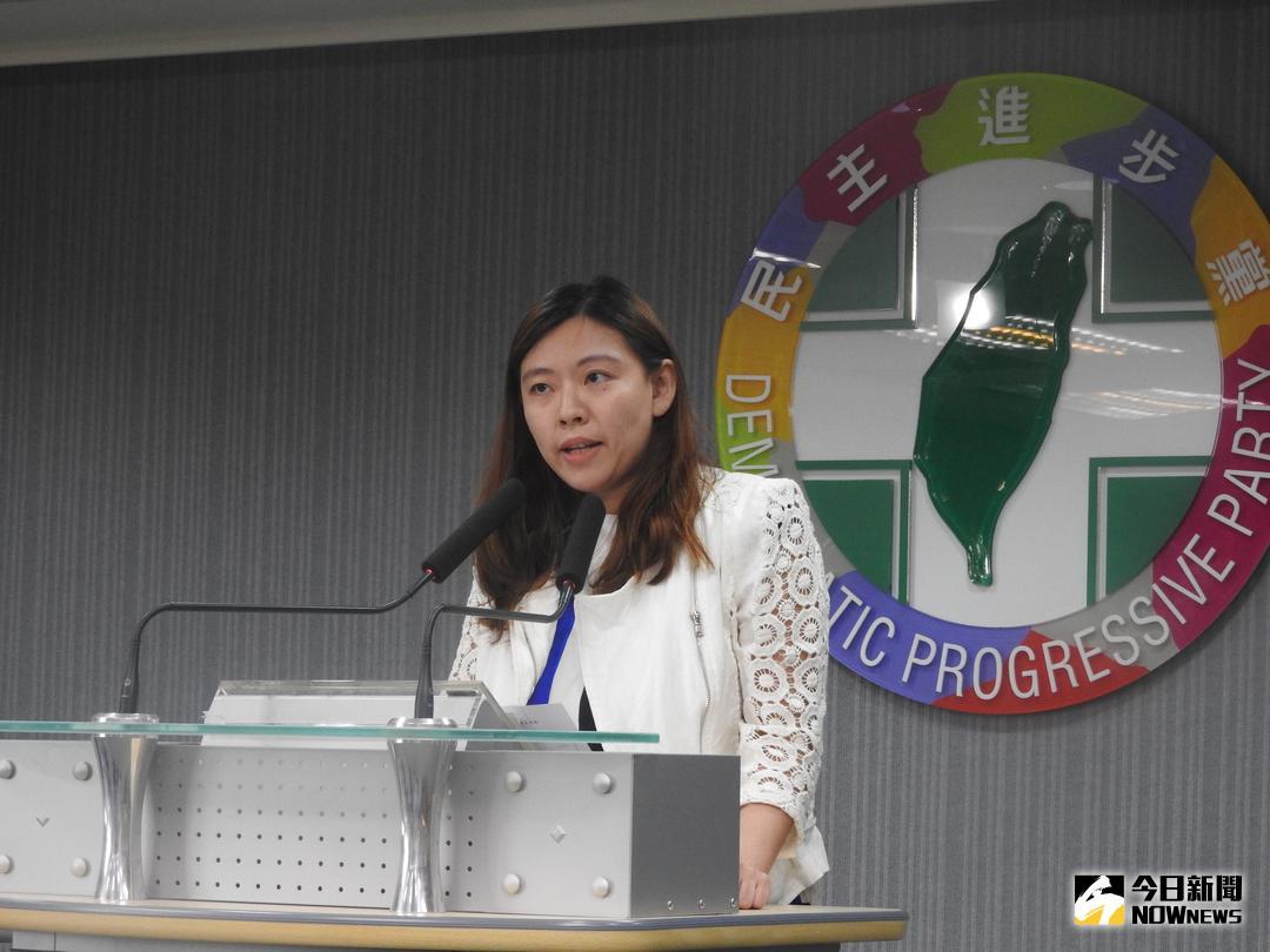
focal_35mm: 115
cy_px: 476
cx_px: 635
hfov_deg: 17.1
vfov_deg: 12.9
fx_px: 4219
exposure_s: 1/40
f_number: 5
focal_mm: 20.6
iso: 400
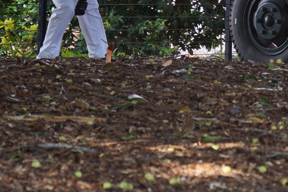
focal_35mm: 300
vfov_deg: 4.6
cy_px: -99
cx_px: 495
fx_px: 2400
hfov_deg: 6.7
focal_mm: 79
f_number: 5.6
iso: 100
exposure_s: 1/160
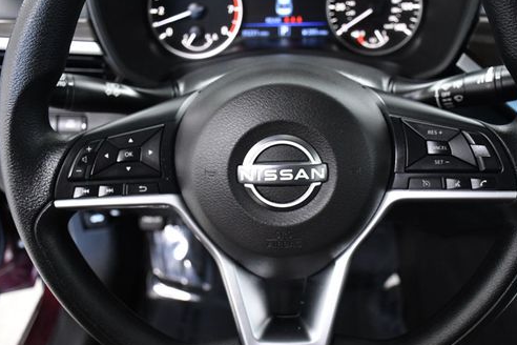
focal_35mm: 39
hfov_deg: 49.5
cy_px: 197
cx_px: 276
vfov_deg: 34.2
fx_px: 560
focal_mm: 20
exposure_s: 1/160
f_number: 4
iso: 2500
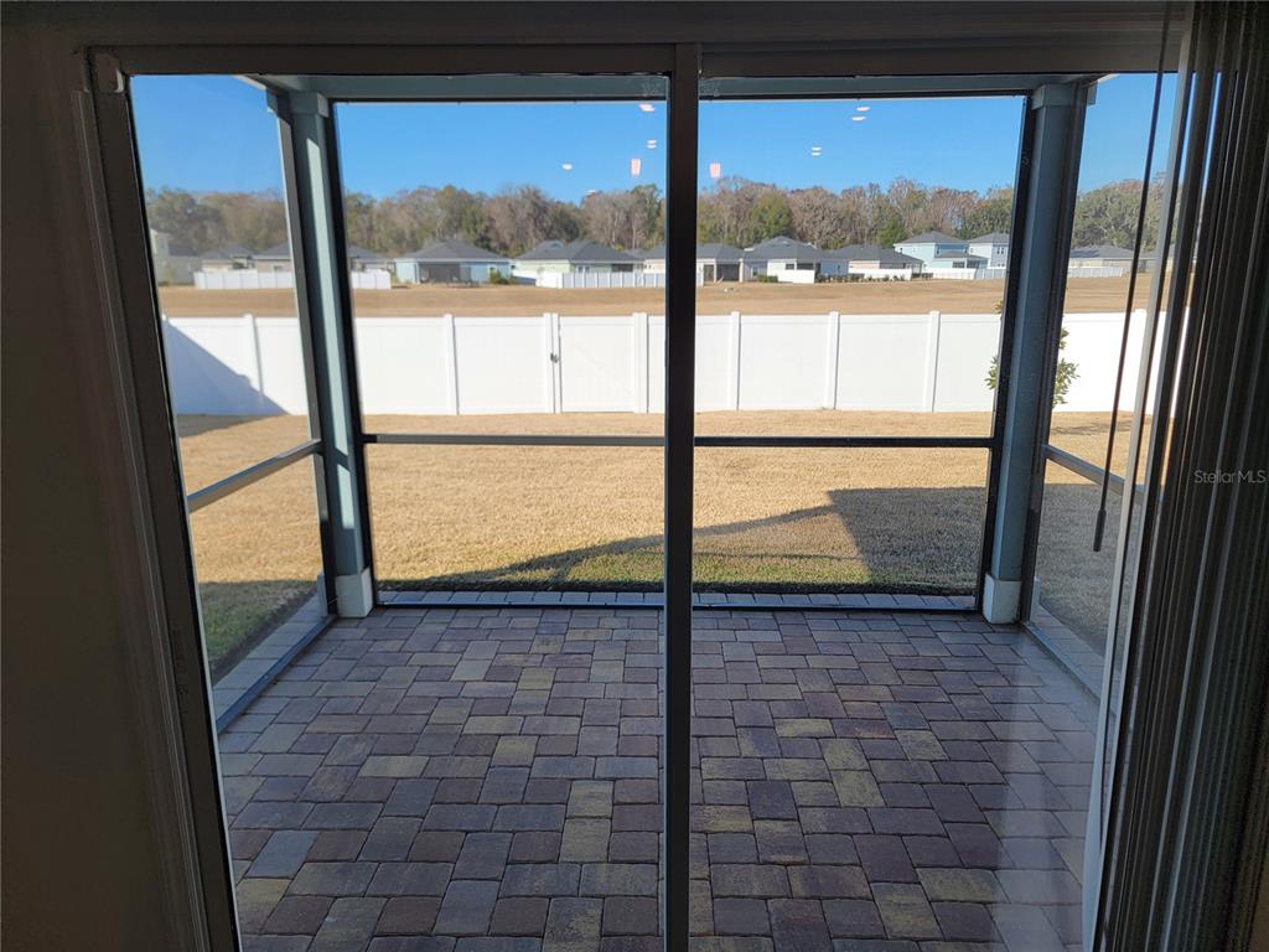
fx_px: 880
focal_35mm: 24
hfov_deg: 71.6
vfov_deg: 56.8
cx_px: 634
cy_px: 476
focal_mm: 6.7
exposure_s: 1/215
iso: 16
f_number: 1.8
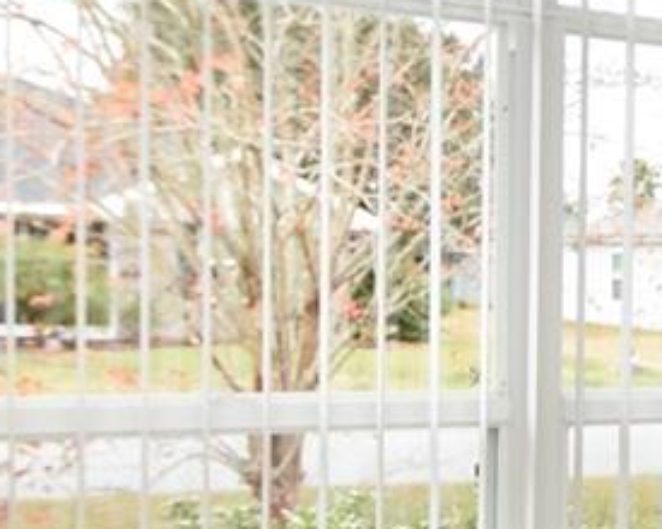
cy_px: 440
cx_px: 1182
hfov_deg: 18.4
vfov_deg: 18.5
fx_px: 1607
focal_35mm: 82
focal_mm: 10
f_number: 5.6
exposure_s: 1/125
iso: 180
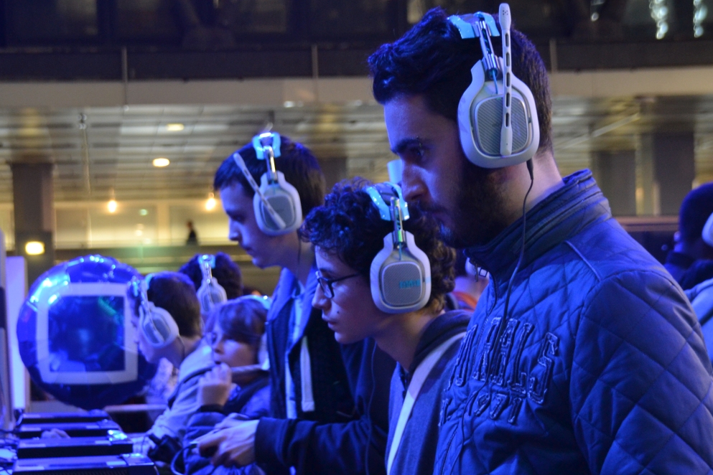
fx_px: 1842
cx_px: 289
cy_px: 304
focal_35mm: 93
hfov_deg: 21.9
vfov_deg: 14.7
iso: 720
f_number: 4.2
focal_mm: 38
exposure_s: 1/15
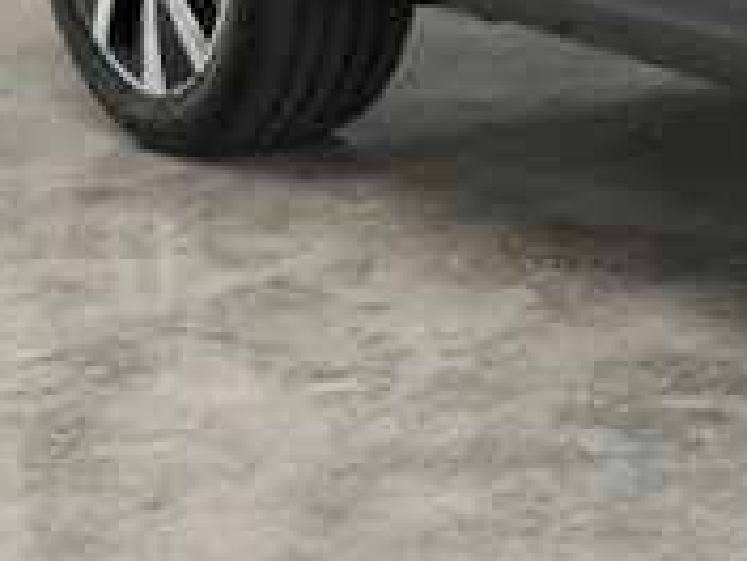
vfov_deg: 6.5
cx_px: 1749
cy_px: -363
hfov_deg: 8.2
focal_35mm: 224
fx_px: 4834
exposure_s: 1/400
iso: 640
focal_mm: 40
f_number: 4.5
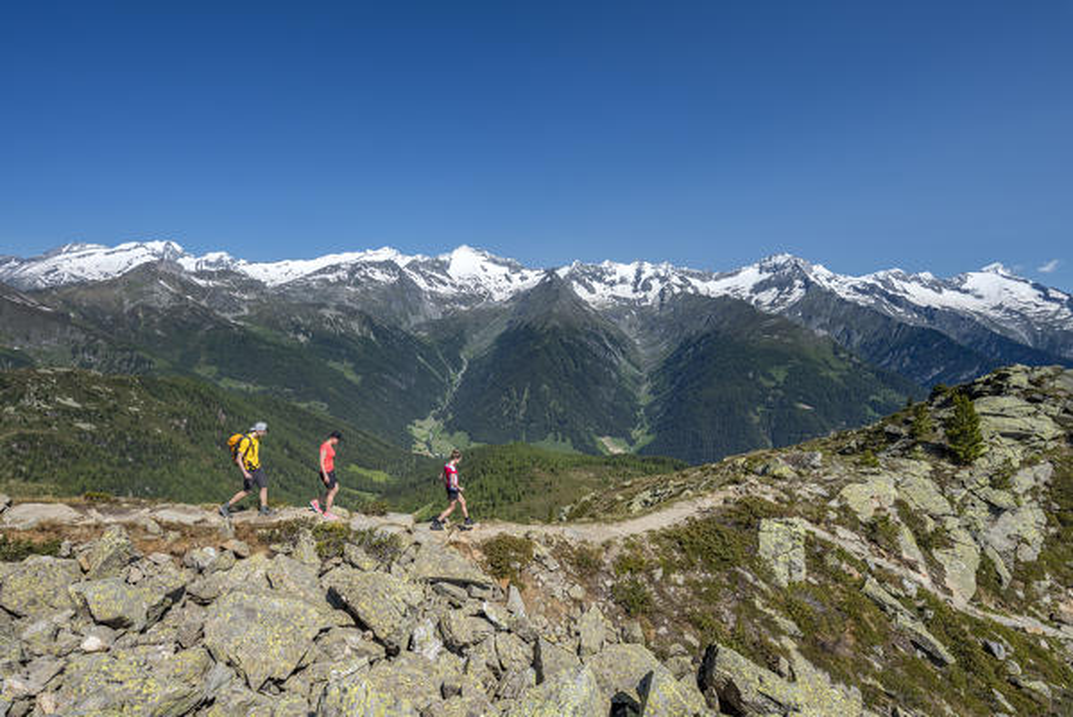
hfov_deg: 90.0
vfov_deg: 67.4
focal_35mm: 18
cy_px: 358
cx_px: 536
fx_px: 537
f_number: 8
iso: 200
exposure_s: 1/800
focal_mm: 18
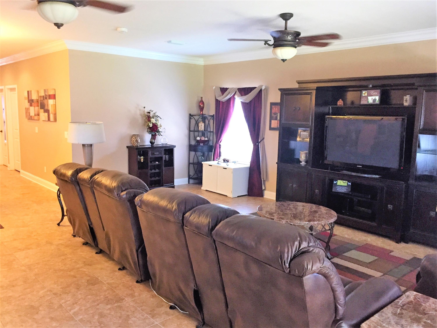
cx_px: 218
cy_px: 164
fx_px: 366
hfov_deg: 61.7
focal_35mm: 29
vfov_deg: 48.2
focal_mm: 4.15
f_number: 2.2
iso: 250
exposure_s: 1/30
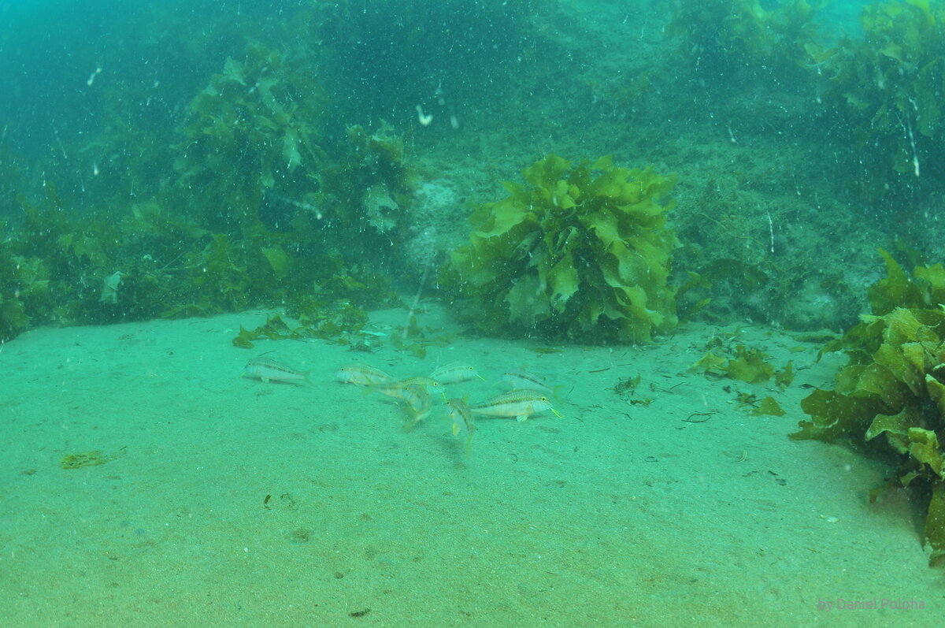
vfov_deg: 50.3
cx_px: 472
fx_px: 669
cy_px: 314
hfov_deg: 70.5
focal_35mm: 26
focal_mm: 17
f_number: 9
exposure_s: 1/60
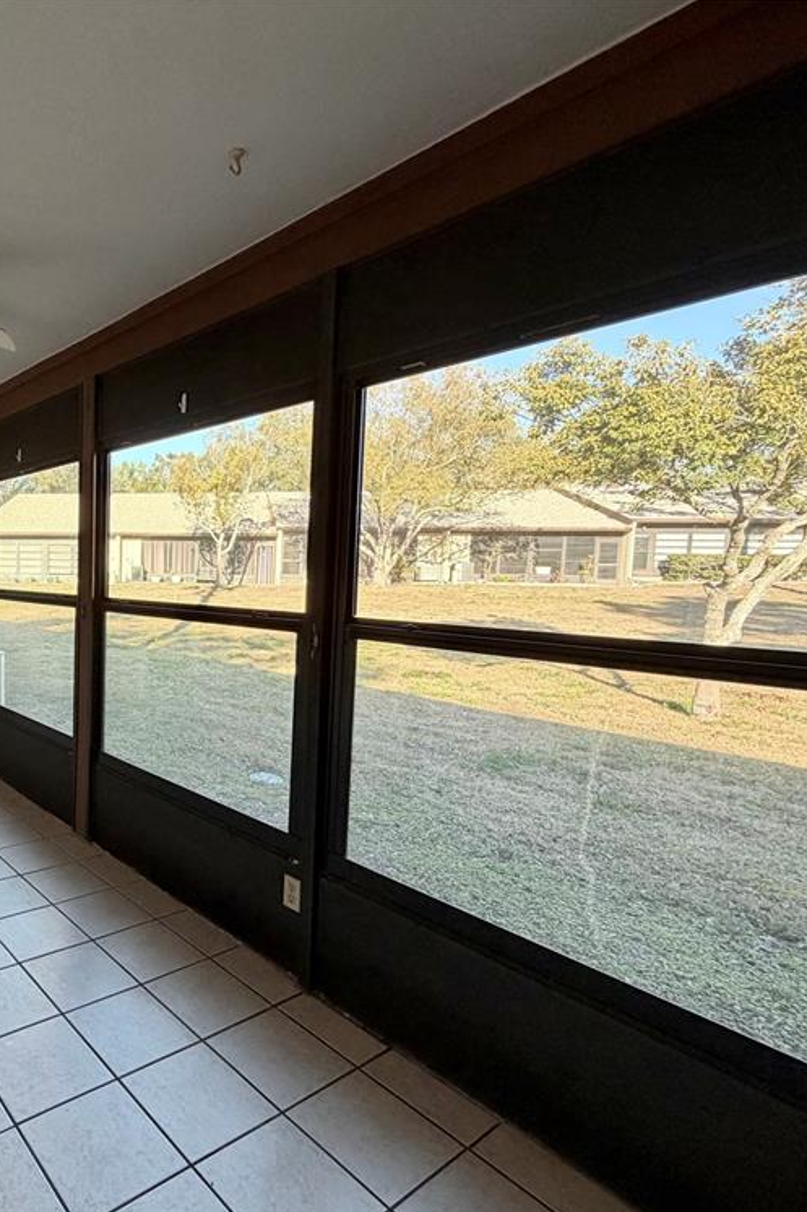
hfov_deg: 54.6
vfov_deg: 84.0
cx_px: 94
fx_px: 673
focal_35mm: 20
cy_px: 621
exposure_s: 1/121
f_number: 2.2
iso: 80
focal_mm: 2.22
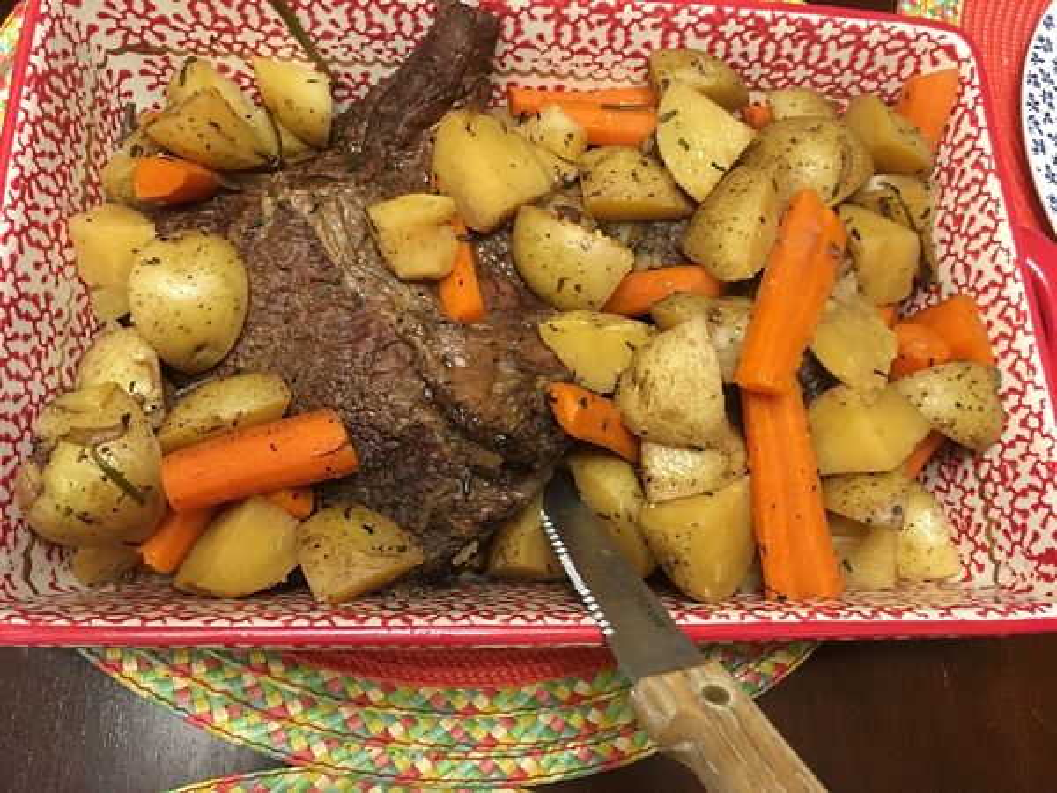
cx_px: 528
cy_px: 396
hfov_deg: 61.7
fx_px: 886
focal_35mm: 29
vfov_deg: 48.2
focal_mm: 4.15
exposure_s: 1/30
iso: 200
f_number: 2.2
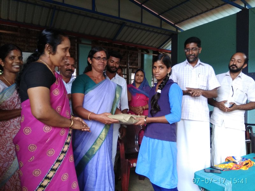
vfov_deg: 63.4
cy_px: 96
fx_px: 155
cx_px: 128
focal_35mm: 21
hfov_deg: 79.0
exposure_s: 1/33
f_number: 2
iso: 400
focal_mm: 3.57
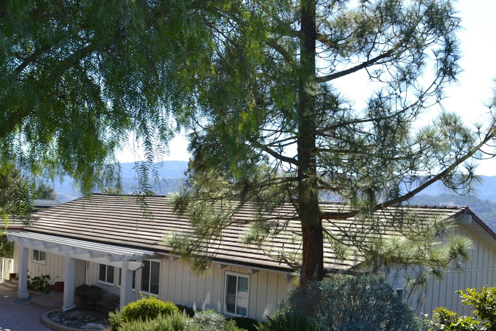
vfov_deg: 31.1
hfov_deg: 45.3
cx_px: 212
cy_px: 205
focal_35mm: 43
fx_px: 592
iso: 100
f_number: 6.3
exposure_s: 1/160
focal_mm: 18
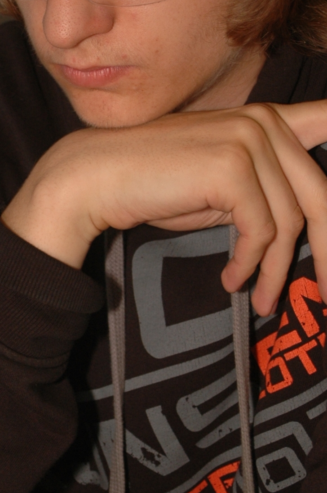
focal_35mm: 173
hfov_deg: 7.9
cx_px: 61
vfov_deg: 11.9
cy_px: 276
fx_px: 2361
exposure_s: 1/60
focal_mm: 42
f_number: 5.3
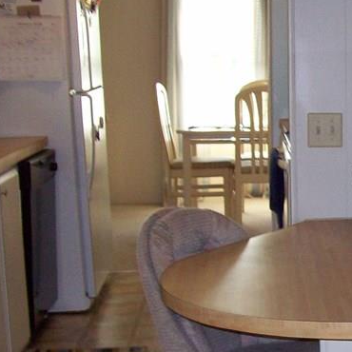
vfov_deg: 19.6
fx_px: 1012
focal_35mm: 88
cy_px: 268
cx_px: 401
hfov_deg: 18.8
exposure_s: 1/64
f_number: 2.7
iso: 140
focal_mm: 6
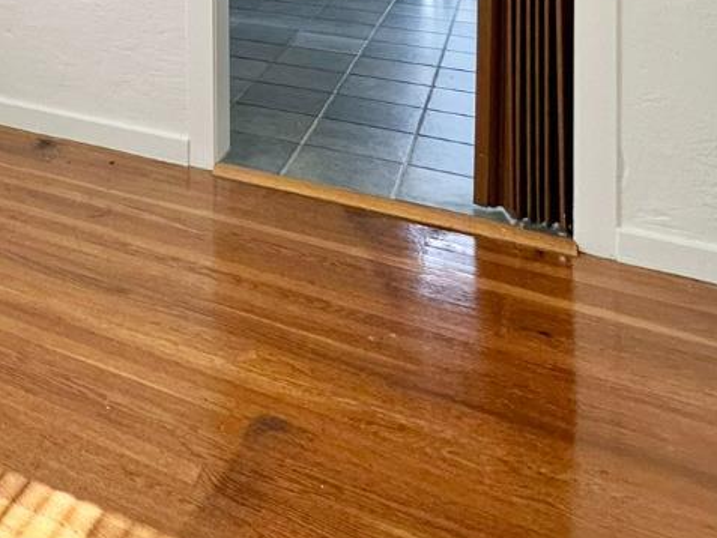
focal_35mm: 44
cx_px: -77
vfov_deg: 26.9
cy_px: -187
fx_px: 912
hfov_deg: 36.2
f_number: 2.2
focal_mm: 2.22
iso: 125
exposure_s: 1/120
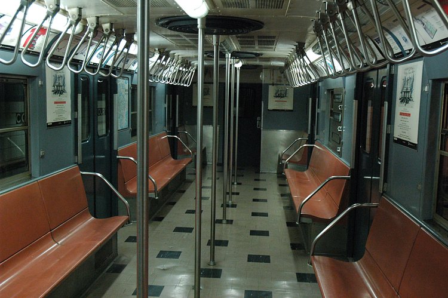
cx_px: 224
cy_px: 149
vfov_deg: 35.4
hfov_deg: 51.3
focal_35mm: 38
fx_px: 466
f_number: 3.8
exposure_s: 1/25
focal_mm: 25
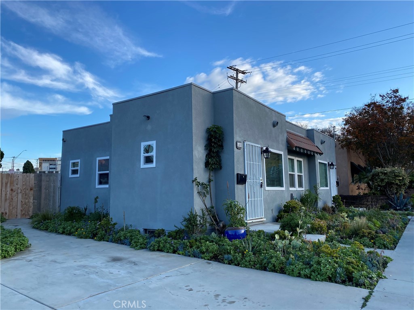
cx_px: 207
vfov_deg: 53.1
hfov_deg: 67.3
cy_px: 155
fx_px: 311
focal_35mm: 26
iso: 32
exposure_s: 1/1083
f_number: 1.8
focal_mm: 4.25
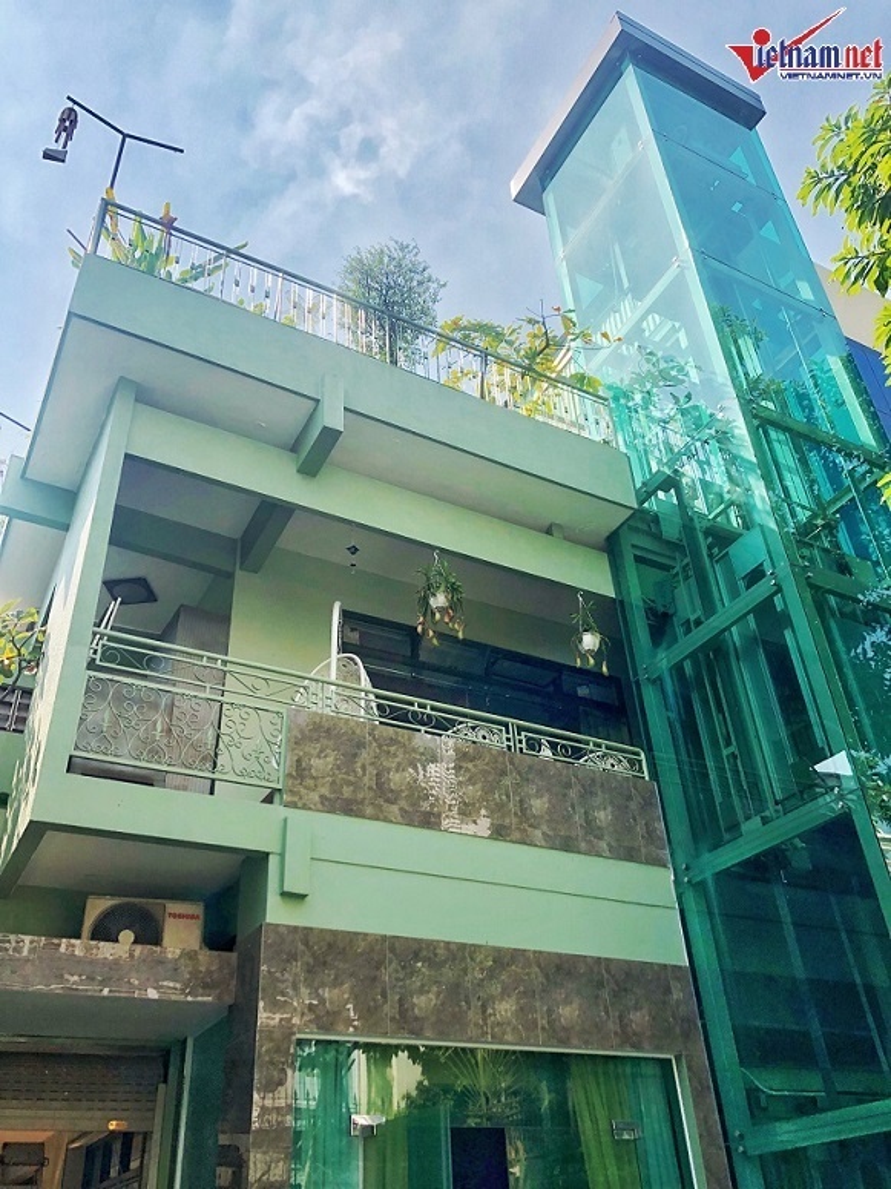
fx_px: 961
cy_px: 594
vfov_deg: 63.5
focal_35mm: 28
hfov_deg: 49.7
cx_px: 446
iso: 20
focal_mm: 4
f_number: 1.8
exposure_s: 1/1548
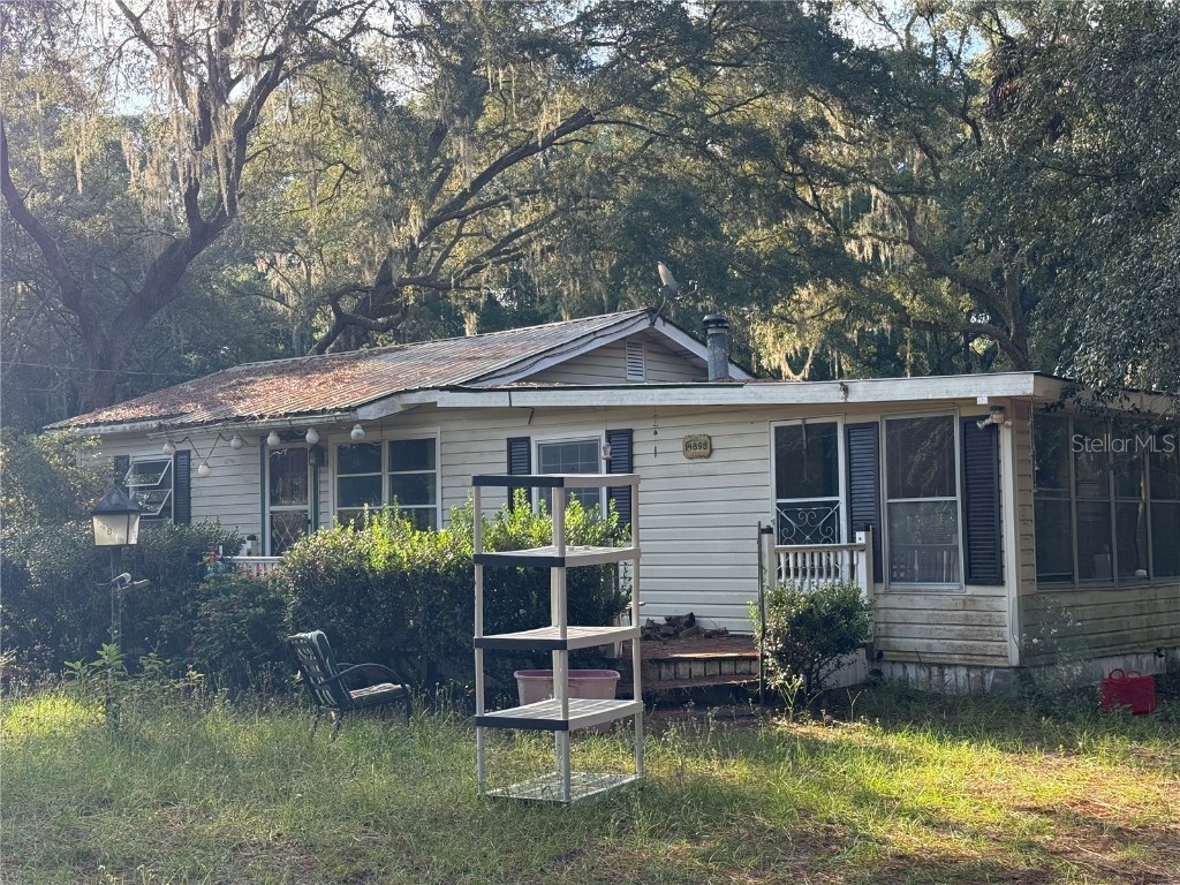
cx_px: 590
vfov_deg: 30.3
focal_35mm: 48
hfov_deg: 39.7
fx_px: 1636
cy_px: 442
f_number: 1.78
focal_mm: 6.76
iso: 100
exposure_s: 1/762
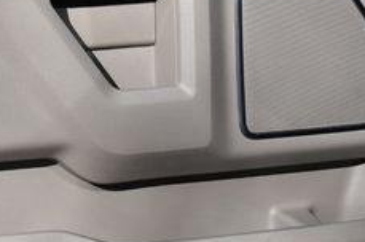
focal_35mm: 126
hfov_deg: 16.0
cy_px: 64
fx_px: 1276
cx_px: 14
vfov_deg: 10.8
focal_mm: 30
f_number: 9
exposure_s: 1/320
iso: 100
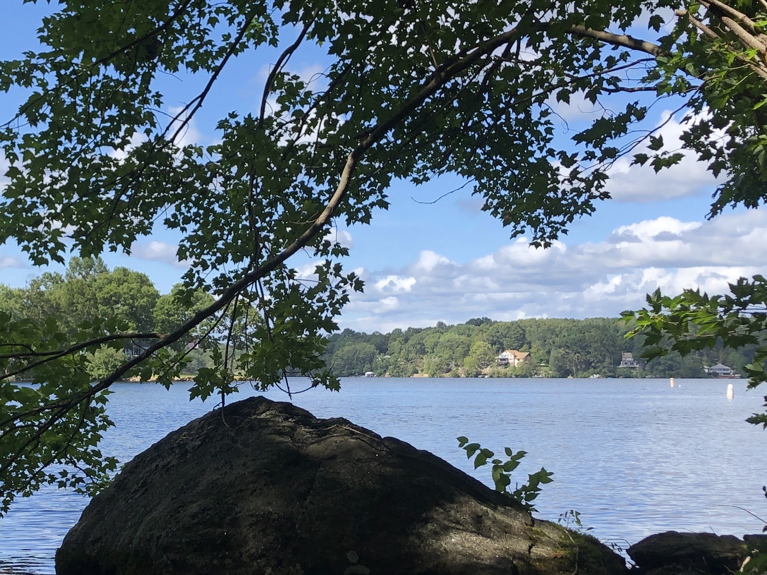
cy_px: 370
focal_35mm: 69
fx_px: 1529
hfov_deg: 28.0
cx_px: 271
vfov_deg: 21.3
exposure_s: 1/979
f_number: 1.8
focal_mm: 3.99
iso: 20
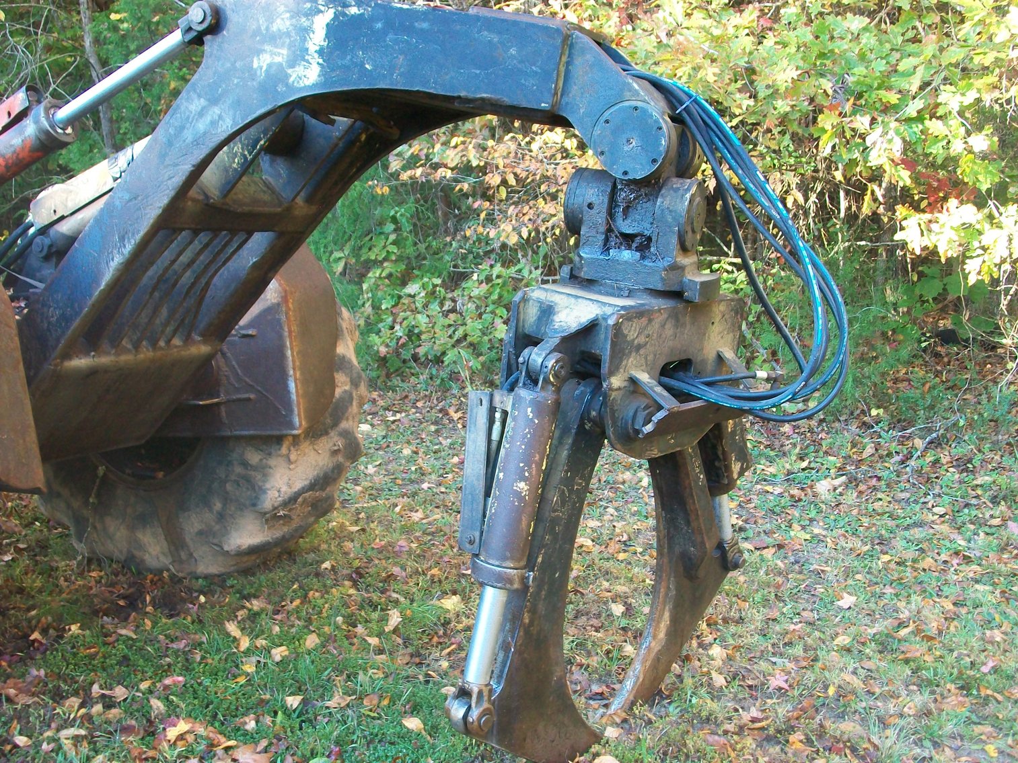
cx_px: 509
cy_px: 382
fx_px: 1235
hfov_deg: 44.8
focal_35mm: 42
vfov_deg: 34.4
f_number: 3.2
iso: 160
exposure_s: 1/30
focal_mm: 7.1
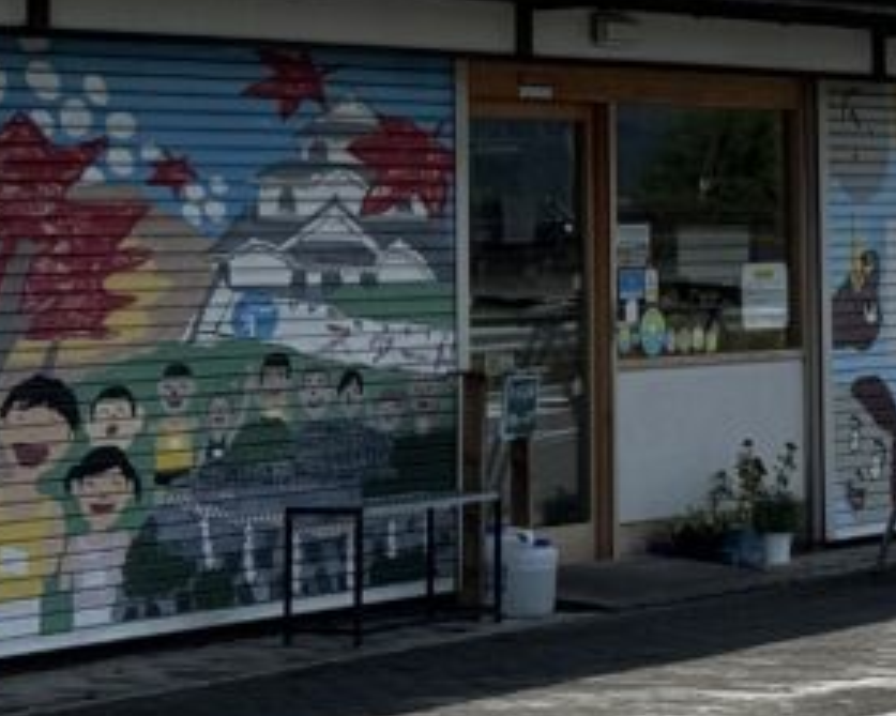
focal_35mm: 172
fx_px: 4560
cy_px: -173
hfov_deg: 11.0
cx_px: 1134
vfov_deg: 8.9
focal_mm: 6.76
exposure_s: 1/6410
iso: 64
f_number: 1.78
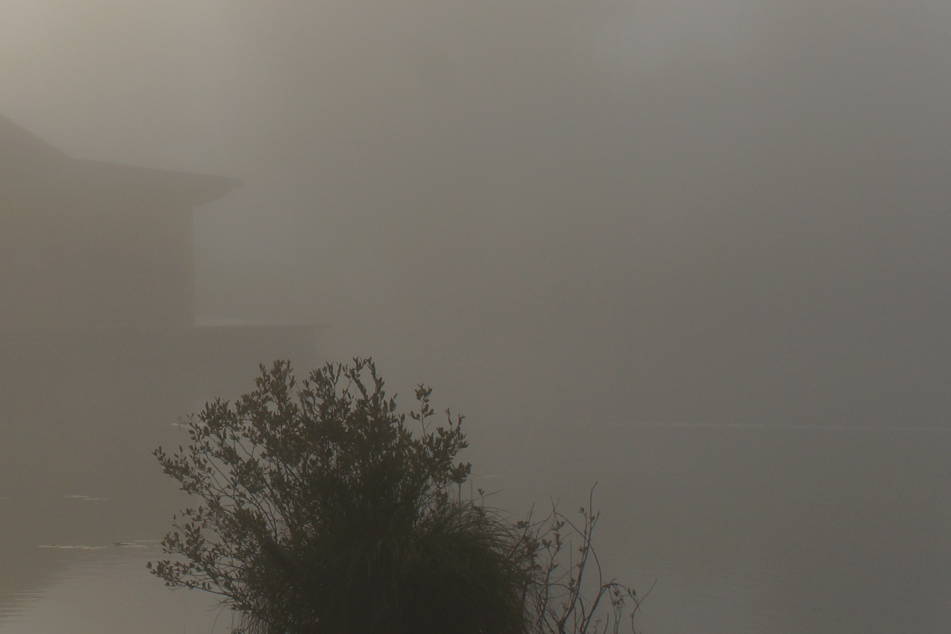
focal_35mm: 125
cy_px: 231
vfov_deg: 11.0
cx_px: 64
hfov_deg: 16.1
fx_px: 3302
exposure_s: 1/400
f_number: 9
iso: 100
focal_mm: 30
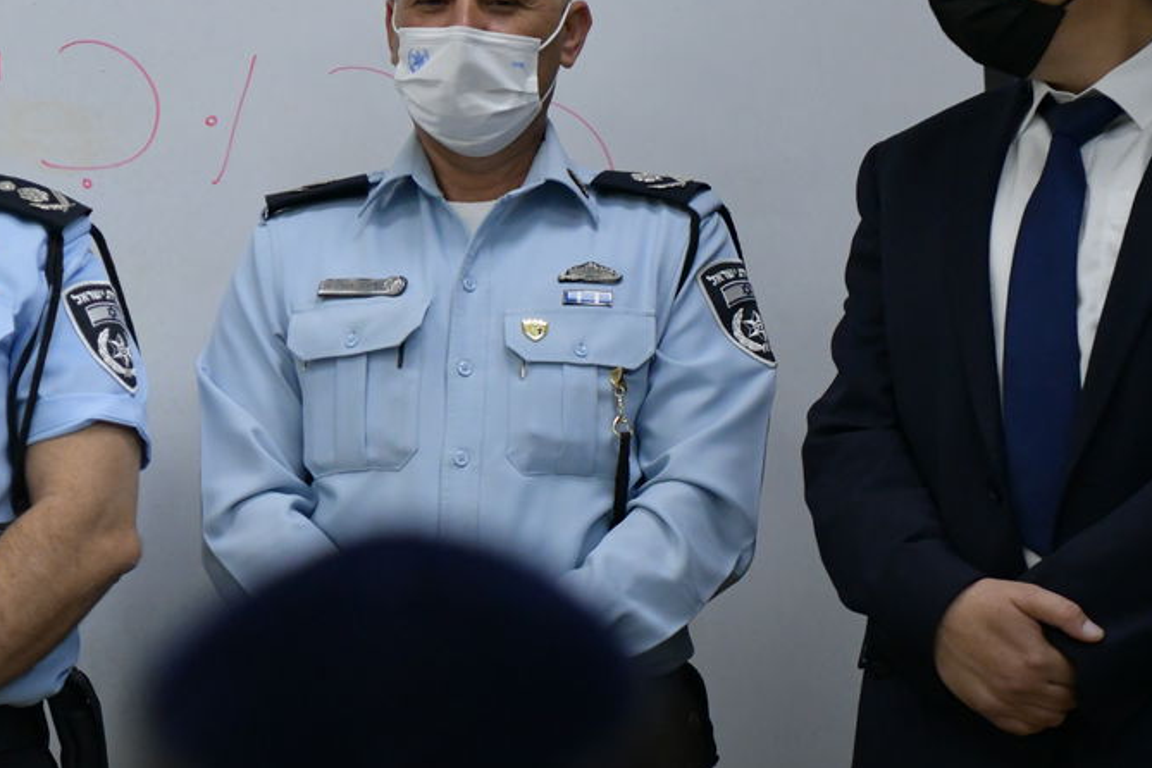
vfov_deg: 10.1
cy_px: 368
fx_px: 4352
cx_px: 139
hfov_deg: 14.9
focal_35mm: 136
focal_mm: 65
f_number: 2.8
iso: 4000
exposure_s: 1/1600
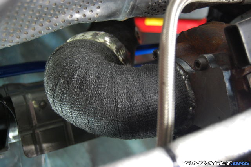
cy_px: 84
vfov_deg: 23.8
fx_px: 397
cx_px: 126
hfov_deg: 35.1
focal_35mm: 57
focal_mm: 38
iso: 800
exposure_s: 1/5
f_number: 4.8
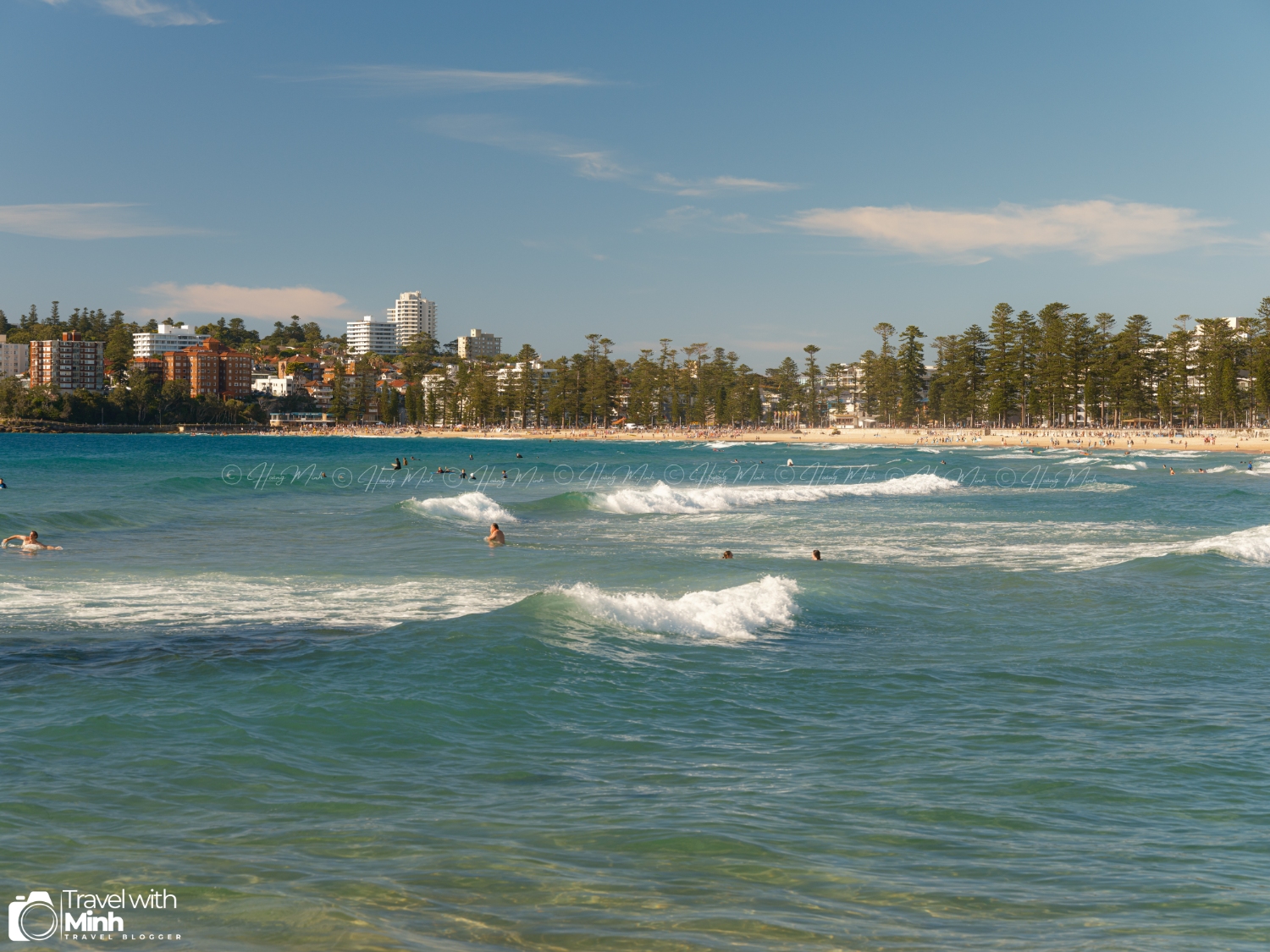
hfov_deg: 22.5
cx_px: 635
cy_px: 476
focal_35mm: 87
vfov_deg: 17.0
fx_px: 3192
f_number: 8
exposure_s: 1/200
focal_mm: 110
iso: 250
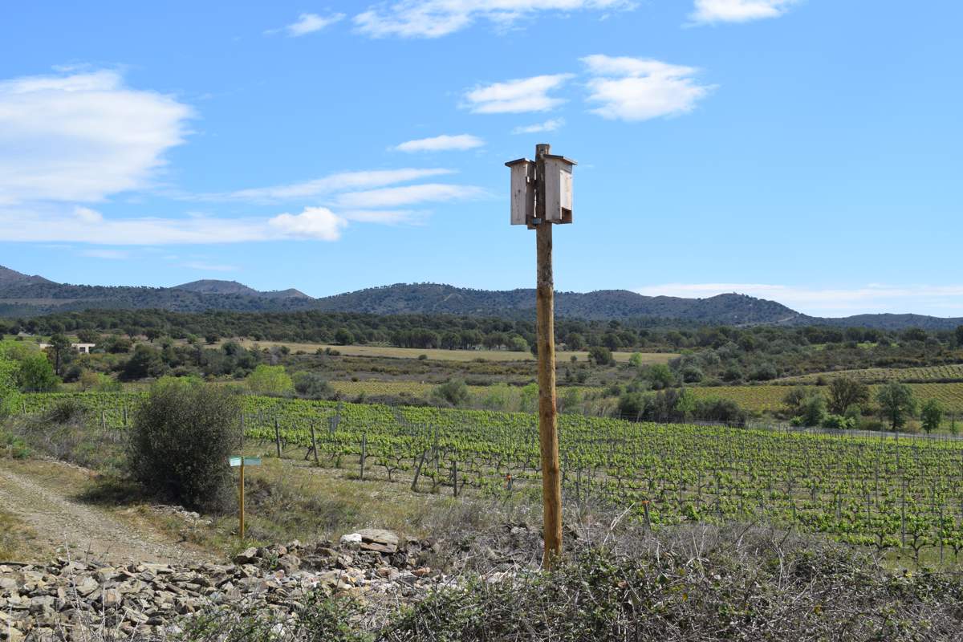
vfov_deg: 30.8
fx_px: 1164
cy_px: 321
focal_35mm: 44
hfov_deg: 45.0
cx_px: 482
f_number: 10
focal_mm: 29
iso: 200
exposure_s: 1/400
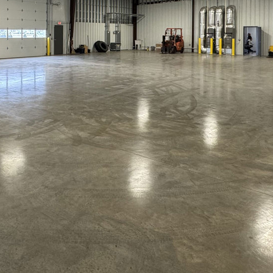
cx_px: 84
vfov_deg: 42.6
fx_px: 321
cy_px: 33
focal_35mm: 36
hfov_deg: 45.1
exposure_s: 1/120
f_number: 2.2
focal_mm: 2.22
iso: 200
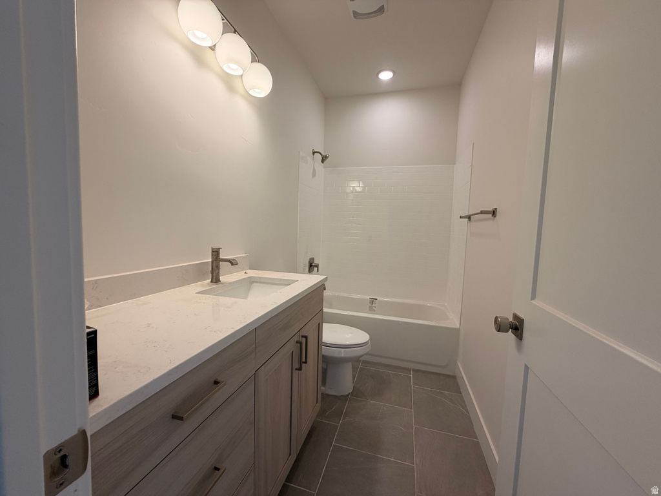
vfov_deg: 85.7
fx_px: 267
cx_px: 330
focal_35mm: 14
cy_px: 248
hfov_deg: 102.1
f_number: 2.2
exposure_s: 1/120
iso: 80
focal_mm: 2.22
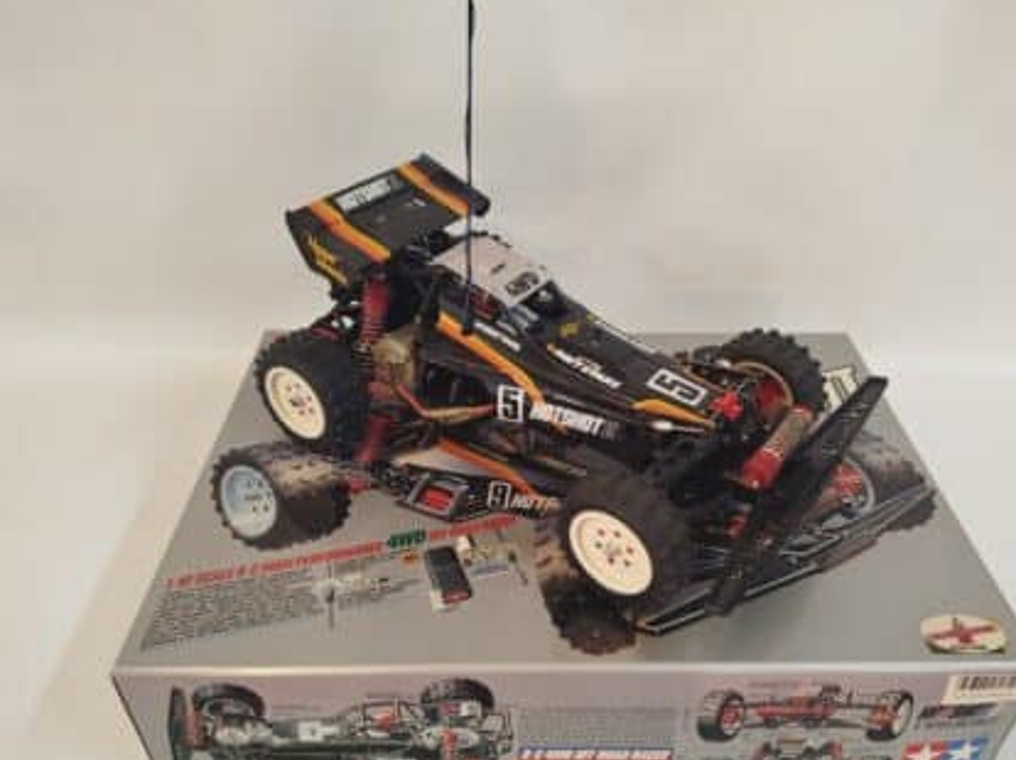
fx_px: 851
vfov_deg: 47.9
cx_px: 533
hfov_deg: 61.7
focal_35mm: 29
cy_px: 450
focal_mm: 5.31
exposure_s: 1/50
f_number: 1.7
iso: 200
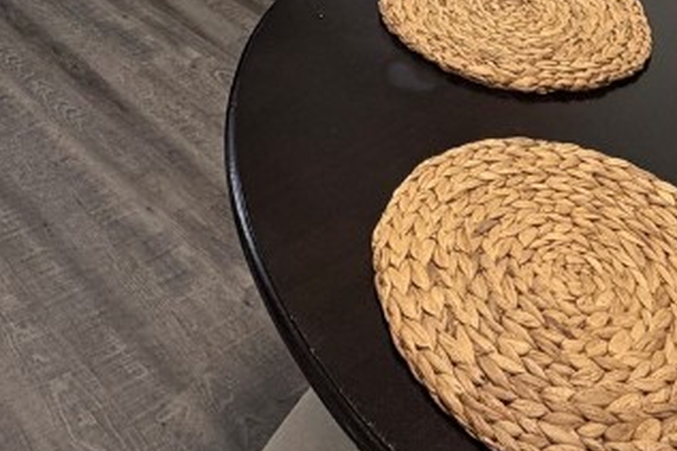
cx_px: 273
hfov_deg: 41.8
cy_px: -340
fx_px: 883
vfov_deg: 20.8
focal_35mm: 47
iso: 320
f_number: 2.2
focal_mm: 2.22
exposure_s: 1/120
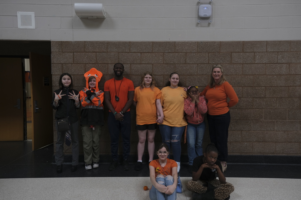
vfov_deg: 53.1
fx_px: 201
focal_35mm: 24
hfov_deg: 73.7
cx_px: 150
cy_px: 100
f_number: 4
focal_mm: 16
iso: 160
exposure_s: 1/28
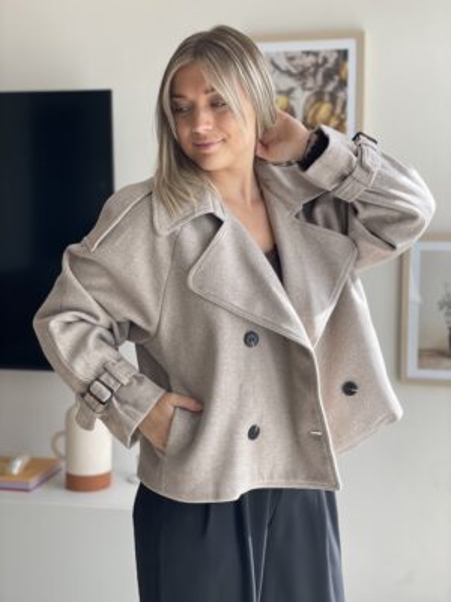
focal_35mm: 52
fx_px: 903
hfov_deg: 28.0
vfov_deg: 36.8
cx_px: 226
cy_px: 301
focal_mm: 6
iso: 32
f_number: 2
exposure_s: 1/240
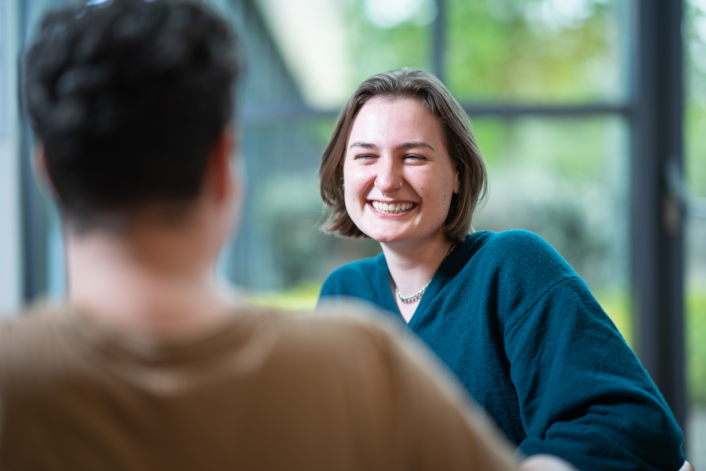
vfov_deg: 16.1
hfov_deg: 23.9
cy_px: 236
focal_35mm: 85
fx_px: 1667
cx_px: 353
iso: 50
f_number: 1.4
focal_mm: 85
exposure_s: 1/160
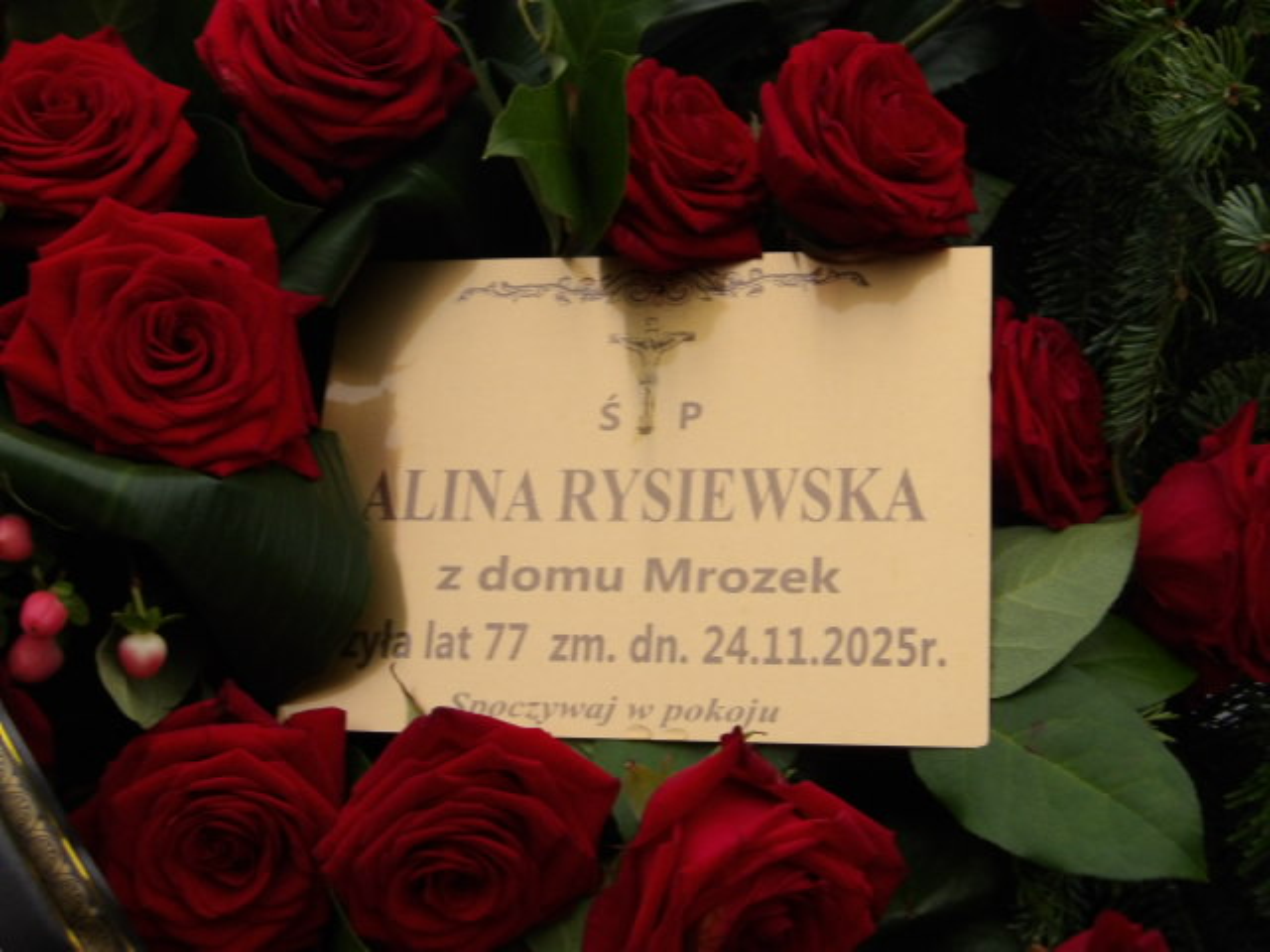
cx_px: 635
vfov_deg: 27.5
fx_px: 1944
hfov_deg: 36.2
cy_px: 476
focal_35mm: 53
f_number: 15
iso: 481
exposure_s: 1/60
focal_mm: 9.4
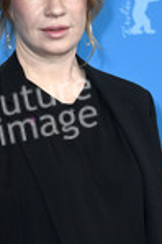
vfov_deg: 7.7
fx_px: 1820
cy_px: 200
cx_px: 61
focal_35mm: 269
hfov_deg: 5.1
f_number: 5.6
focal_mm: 100
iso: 1250
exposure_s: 1/250
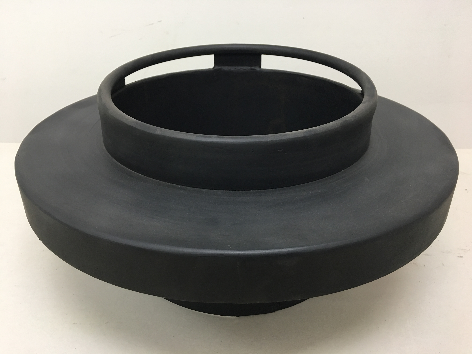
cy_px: 177
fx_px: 395
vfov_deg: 48.2
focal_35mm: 29
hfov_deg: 61.7
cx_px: 236
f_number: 2.2
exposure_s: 1/15
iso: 50
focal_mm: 4.15
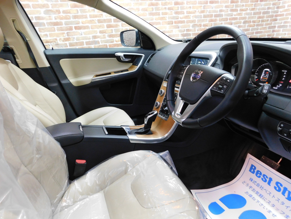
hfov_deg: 73.9
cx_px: 146
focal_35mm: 23
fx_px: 193
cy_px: 110
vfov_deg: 58.9
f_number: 3
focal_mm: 4
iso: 400
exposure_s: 1/15
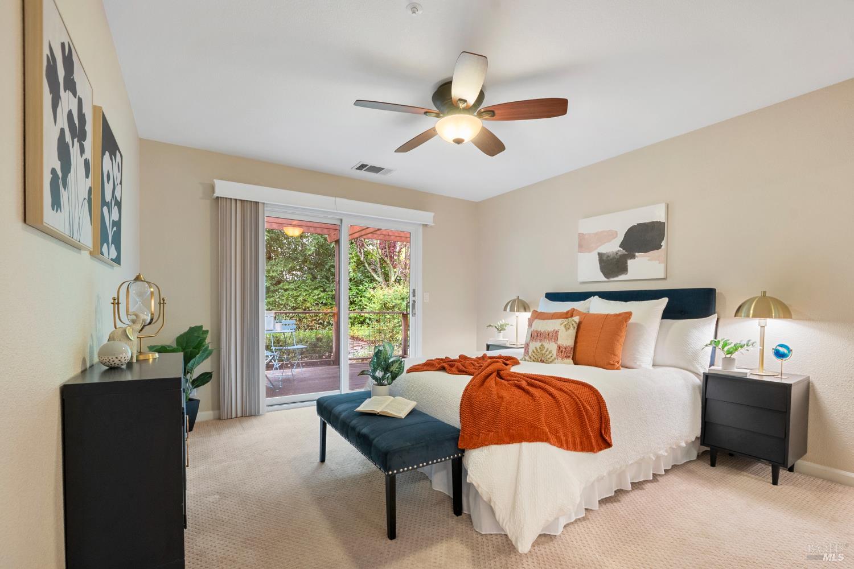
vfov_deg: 77.3
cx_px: 427
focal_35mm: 15
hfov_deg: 100.4
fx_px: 356
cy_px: 284
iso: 320
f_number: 8
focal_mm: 10
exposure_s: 1/2
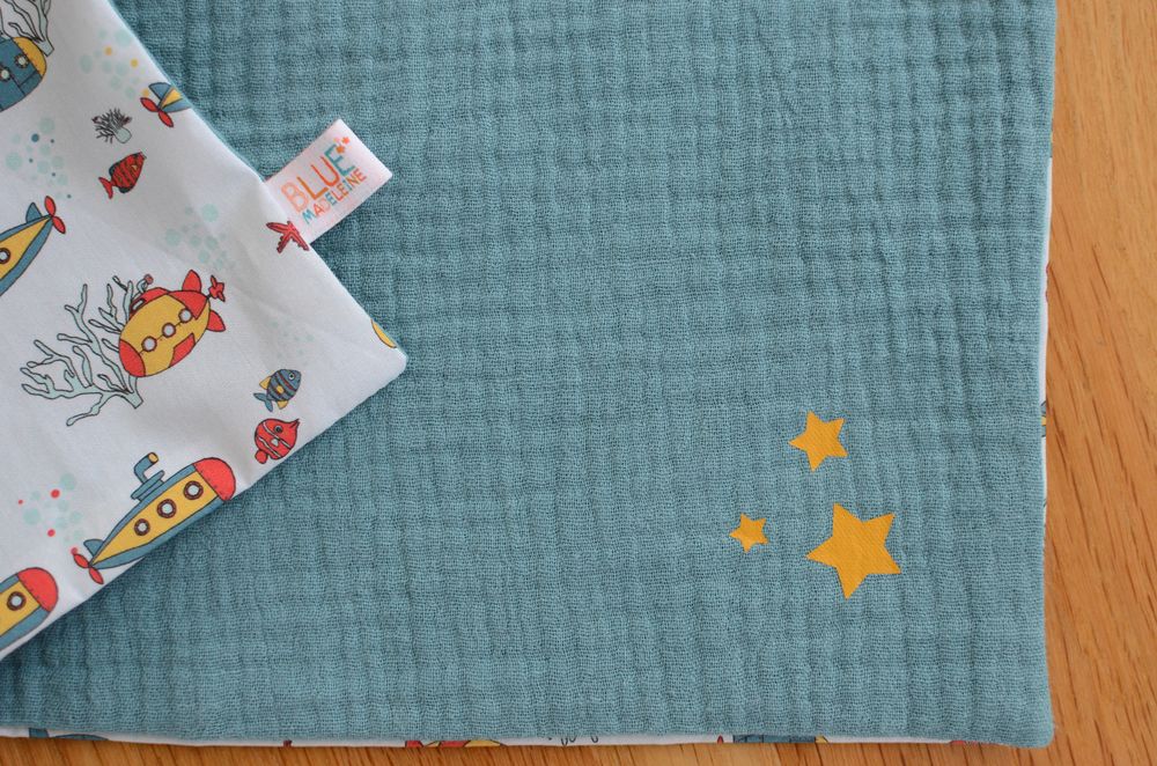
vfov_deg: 25.6
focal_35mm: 52
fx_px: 1684
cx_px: 578
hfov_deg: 37.9
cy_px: 383
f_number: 2.8
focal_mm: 35
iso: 640
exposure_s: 1/250
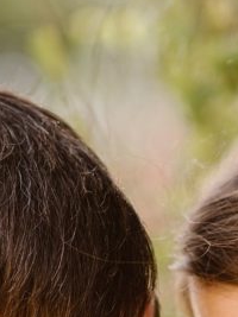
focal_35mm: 314
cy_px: 577
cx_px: 152
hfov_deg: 4.7
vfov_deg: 6.2
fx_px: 2881
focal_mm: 85
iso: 200
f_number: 2
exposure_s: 1/1250
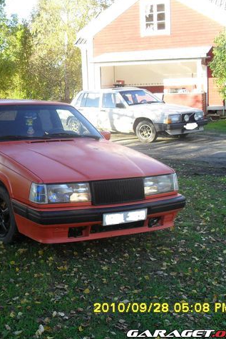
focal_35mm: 49
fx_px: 461
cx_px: 21
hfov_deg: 26.6
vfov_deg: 40.3
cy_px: 169
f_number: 3.2
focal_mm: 6.3
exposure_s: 1/125
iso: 100
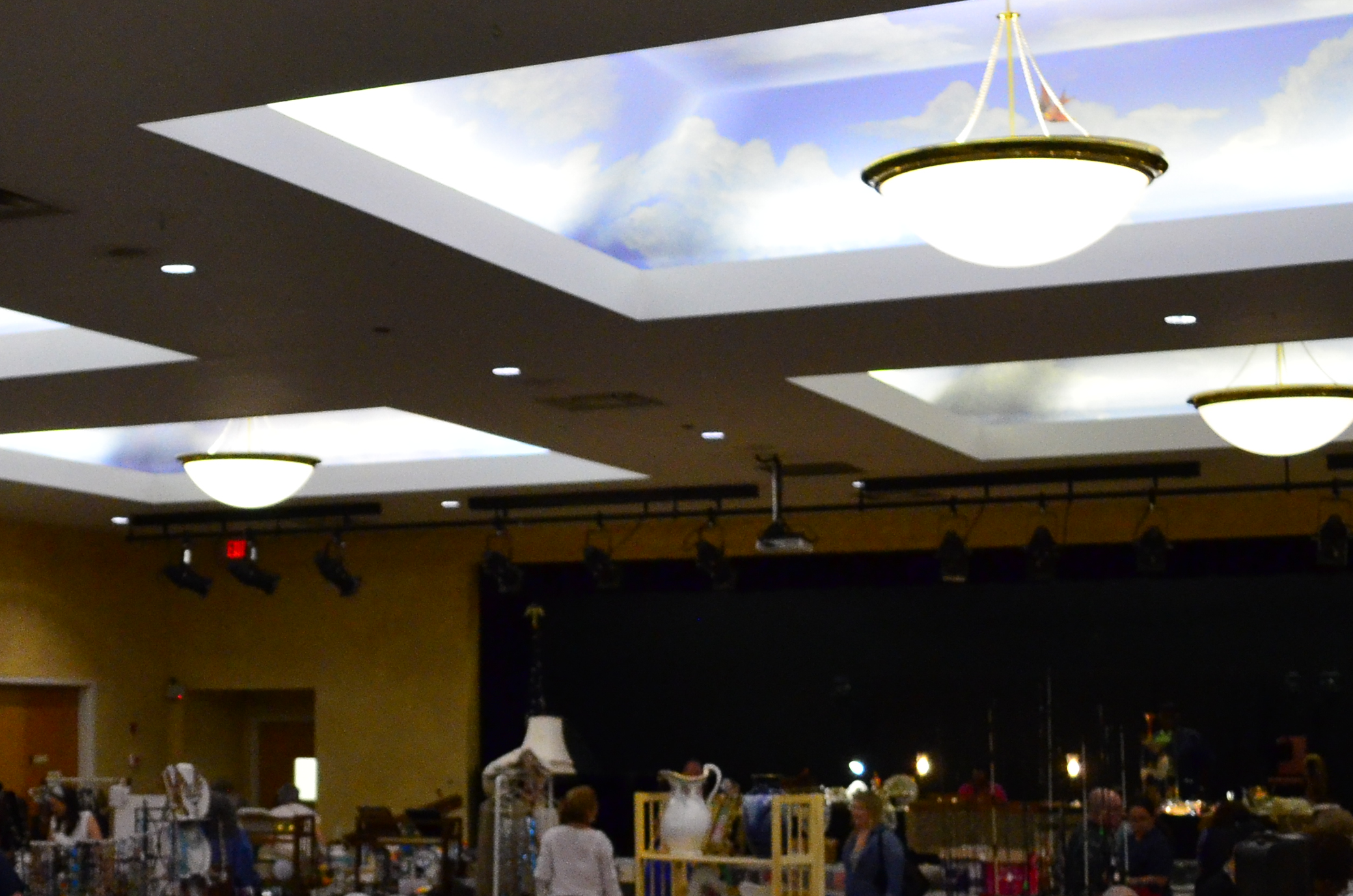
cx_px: 171
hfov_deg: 30.3
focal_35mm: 64
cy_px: 548
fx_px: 2400
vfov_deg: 21.1
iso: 2500
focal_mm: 18
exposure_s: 1/200
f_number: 4
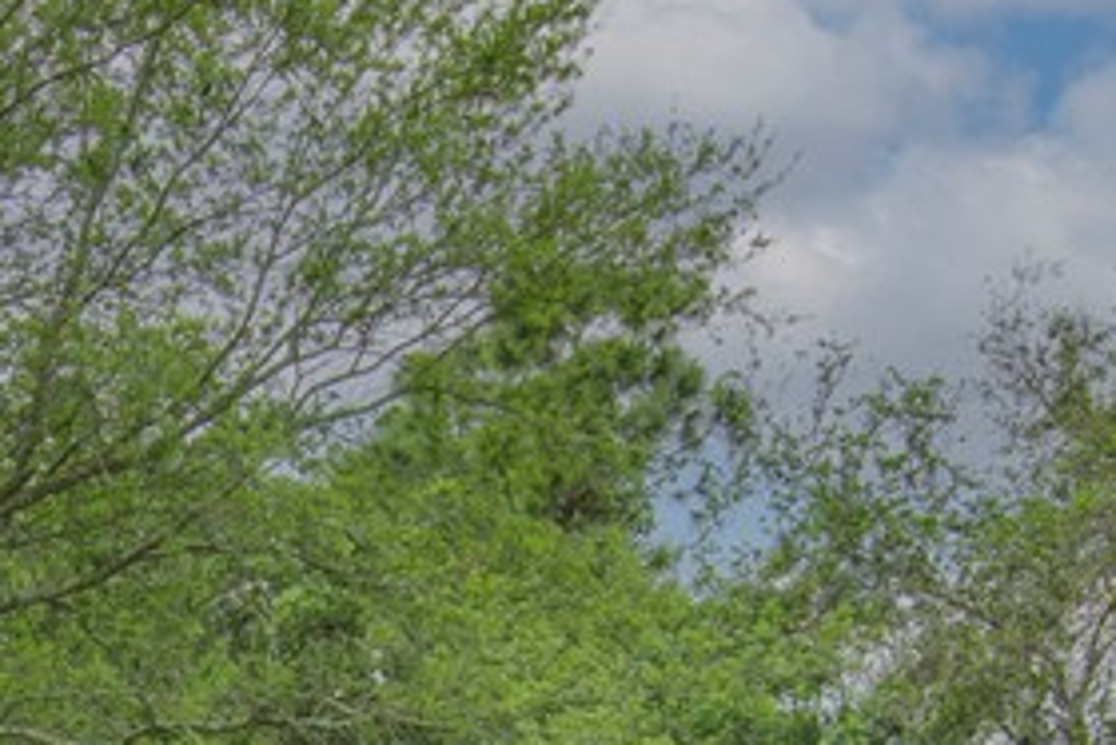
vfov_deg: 18.1
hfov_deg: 30.1
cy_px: 1231
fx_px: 1983
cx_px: 116
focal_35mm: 64
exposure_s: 1/250
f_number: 8
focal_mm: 11
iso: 320
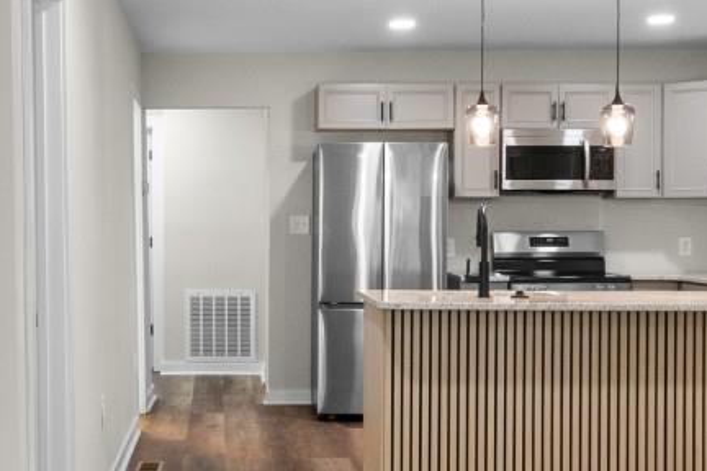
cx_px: 196
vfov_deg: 22.6
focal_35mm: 60
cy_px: 190
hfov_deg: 32.9
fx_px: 1178
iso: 100
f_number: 4.8
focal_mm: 11
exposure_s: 1
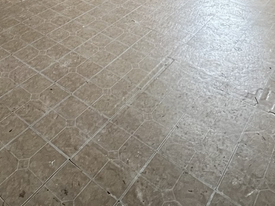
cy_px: -109
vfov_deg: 25.8
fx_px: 318
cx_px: 123
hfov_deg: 46.7
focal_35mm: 40
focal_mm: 1.57
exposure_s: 1/60
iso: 640
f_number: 1.8
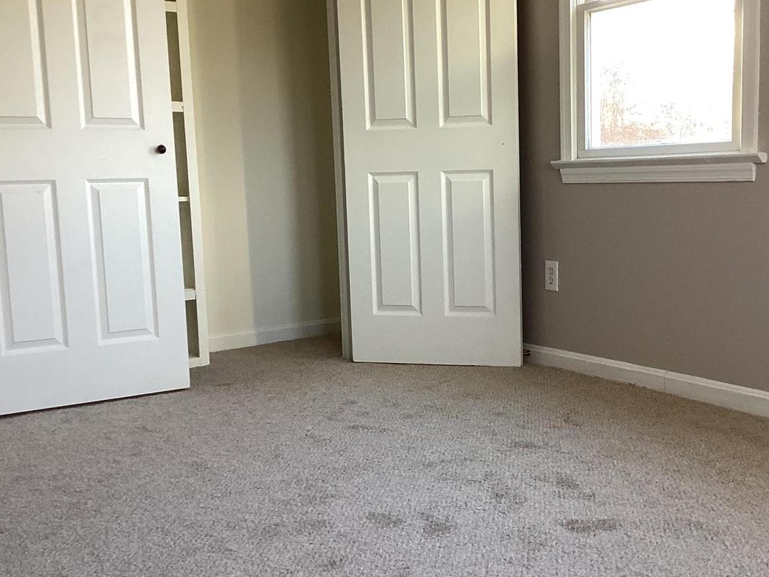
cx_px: 459
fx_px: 955
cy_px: 296
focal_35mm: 43
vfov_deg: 33.6
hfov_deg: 43.6
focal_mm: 3.3
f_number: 2.4
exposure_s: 1/50
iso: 80
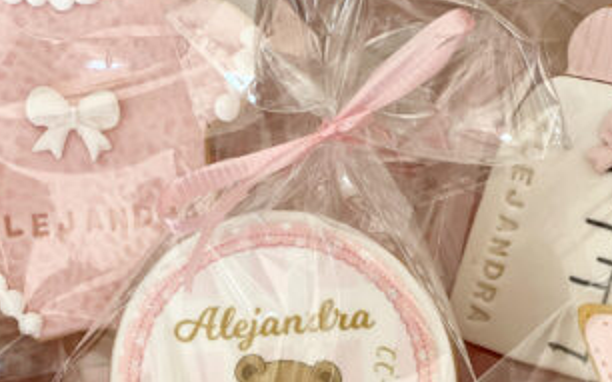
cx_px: 307
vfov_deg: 11.2
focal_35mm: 115
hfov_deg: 18.1
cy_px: 419
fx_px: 1917
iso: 50
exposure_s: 1/121
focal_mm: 9
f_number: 2.8
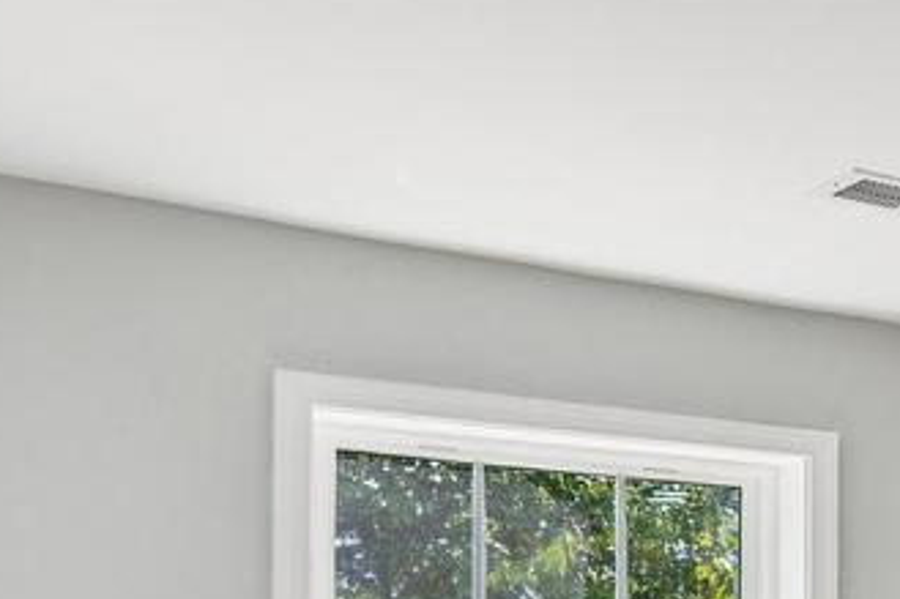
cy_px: 747
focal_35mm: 72
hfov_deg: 20.6
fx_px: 1804
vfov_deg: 17.8
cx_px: 1578
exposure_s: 1/25
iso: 125
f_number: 6.3
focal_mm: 16.5
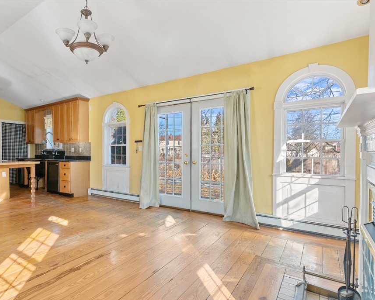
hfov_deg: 80.2
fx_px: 218
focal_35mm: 20
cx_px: 143
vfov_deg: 69.2
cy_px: 157
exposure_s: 1/40
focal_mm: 11
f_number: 7.1
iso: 320
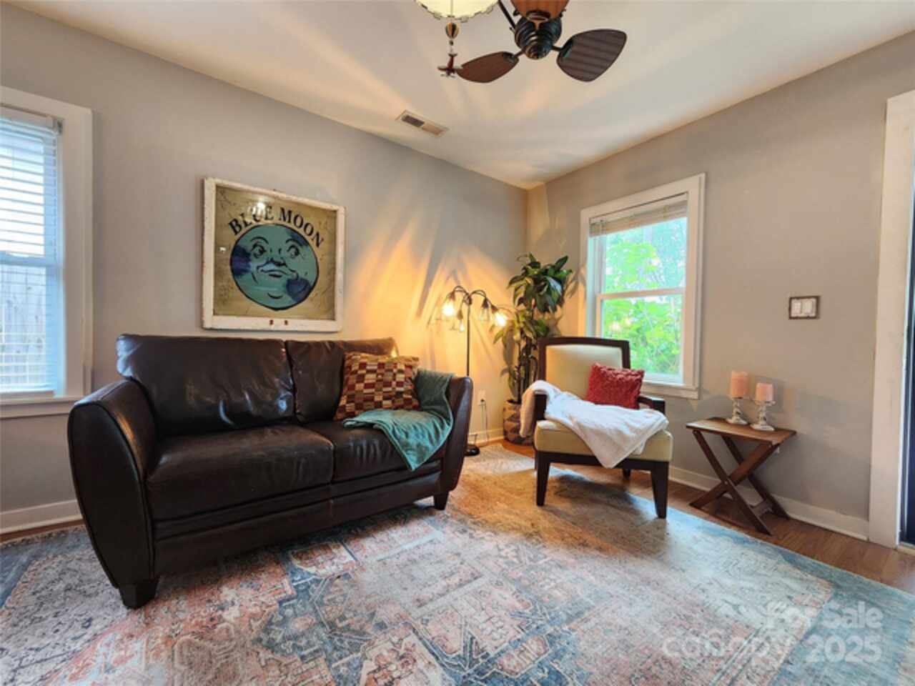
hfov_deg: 106.2
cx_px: 458
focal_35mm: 13
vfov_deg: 89.9
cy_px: 343
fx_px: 344
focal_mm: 2.2
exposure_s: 1/40
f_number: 2.2
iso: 320
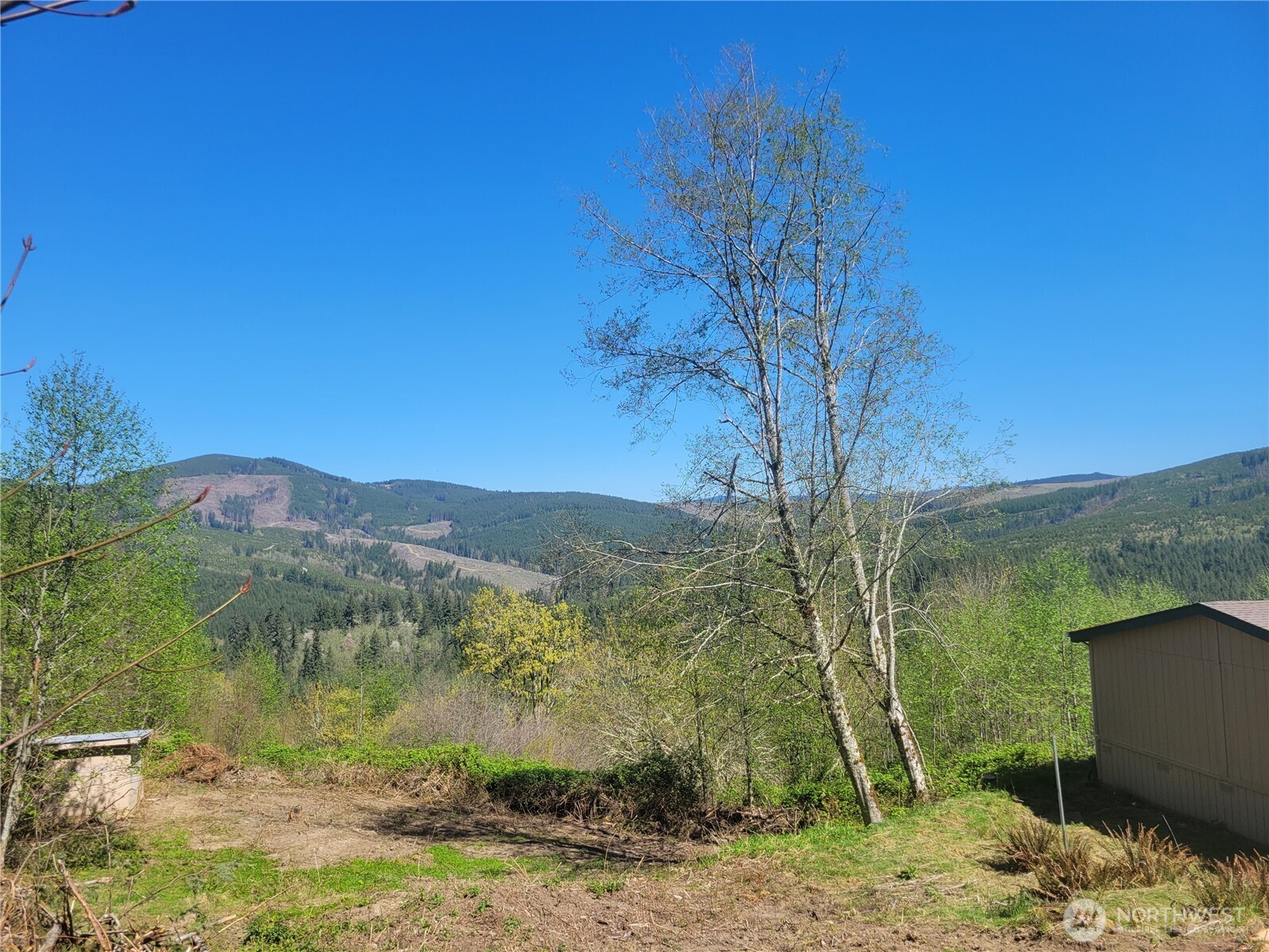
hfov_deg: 67.3
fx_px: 953
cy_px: 476
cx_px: 634
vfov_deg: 53.1
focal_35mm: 26
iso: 40
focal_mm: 5.4
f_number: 1.8
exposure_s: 1/1983
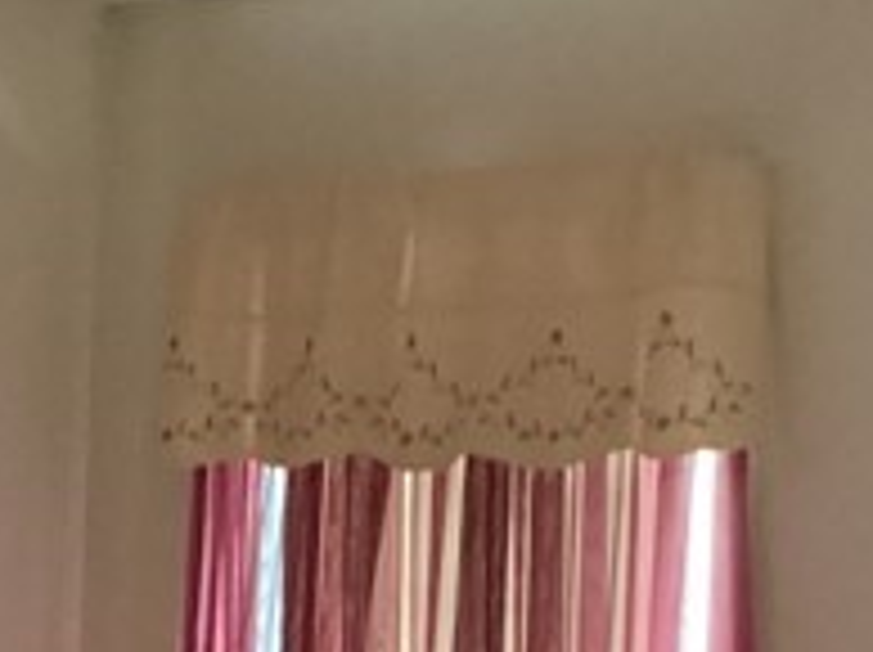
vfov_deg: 8.8
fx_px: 4131
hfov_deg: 11.9
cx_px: 18
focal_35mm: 164
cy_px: 994
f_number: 2.4
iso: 640
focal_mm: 3.3
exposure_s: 1/30
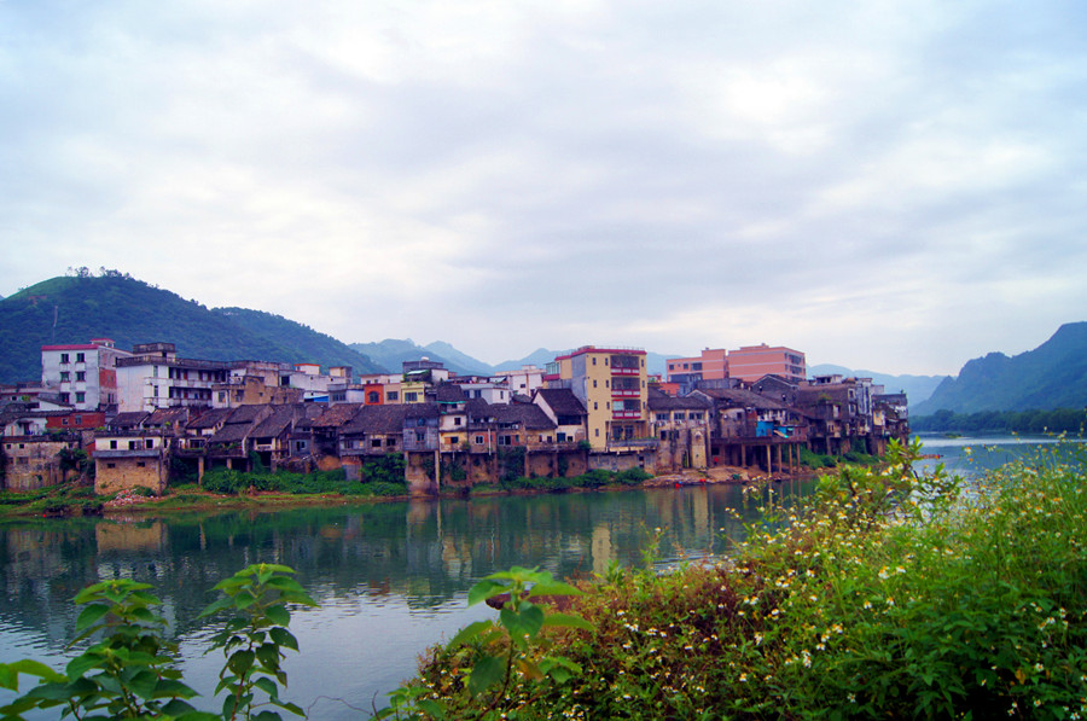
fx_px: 814
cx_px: 544
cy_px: 360
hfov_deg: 67.5
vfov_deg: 47.8
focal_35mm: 27
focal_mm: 18
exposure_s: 1/400
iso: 100
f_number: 6.3
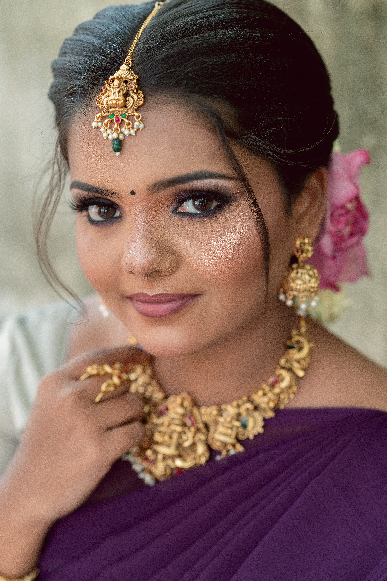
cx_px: 194
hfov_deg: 16.1
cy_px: 290
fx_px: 1371
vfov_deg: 23.9
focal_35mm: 85
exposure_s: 1/320
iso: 800
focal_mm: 85
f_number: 2.8
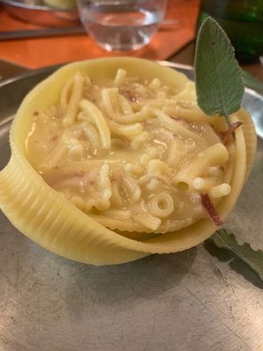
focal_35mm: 28
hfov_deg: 49.7
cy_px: 176
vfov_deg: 63.4
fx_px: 284
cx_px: 128
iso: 320
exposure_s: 1/60
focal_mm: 4.25
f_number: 1.8
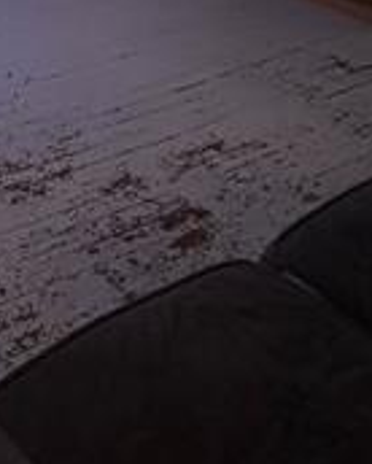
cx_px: -229
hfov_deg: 20.4
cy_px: -264
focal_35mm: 61
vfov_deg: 23.5
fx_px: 838
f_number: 2.2
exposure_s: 1/40
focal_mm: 2.22
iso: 1250
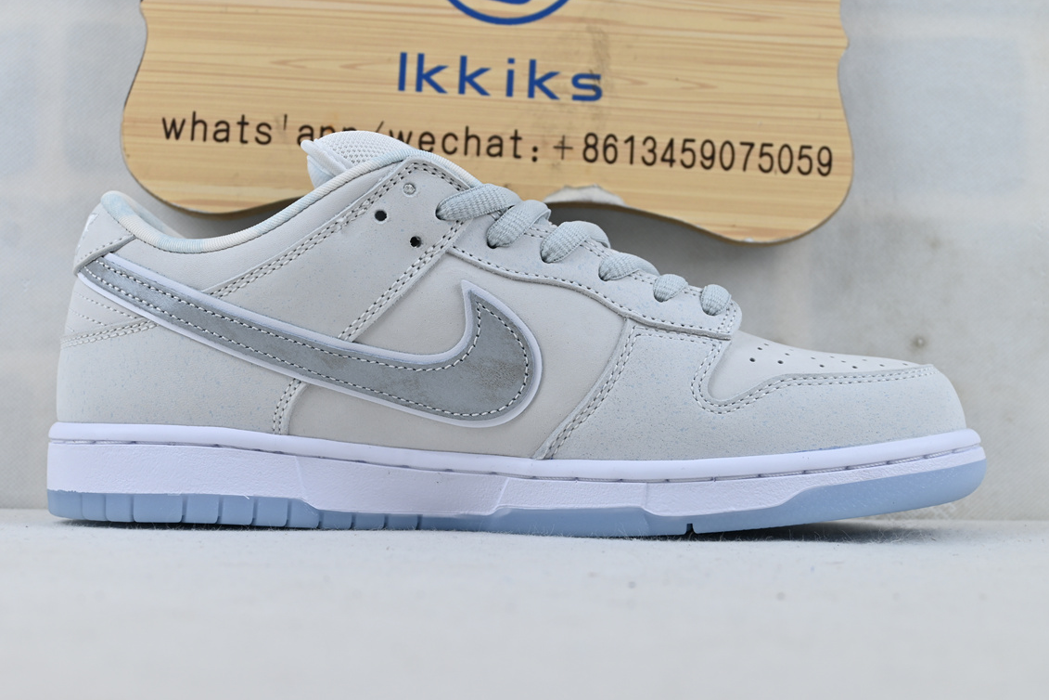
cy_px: 337
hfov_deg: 37.8
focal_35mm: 53
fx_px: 1531
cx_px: 505
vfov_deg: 25.7
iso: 100
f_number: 5
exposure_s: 1/60
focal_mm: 33
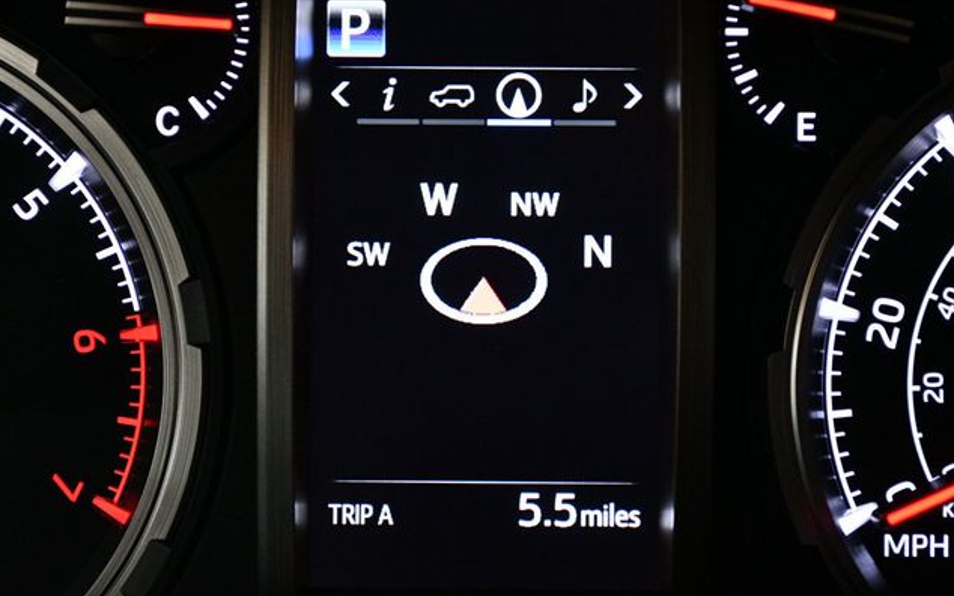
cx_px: 477
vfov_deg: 18.3
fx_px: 1846
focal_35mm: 71
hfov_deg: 29.0
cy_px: 277
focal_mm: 46
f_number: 5.3
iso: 3200
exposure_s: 1/80
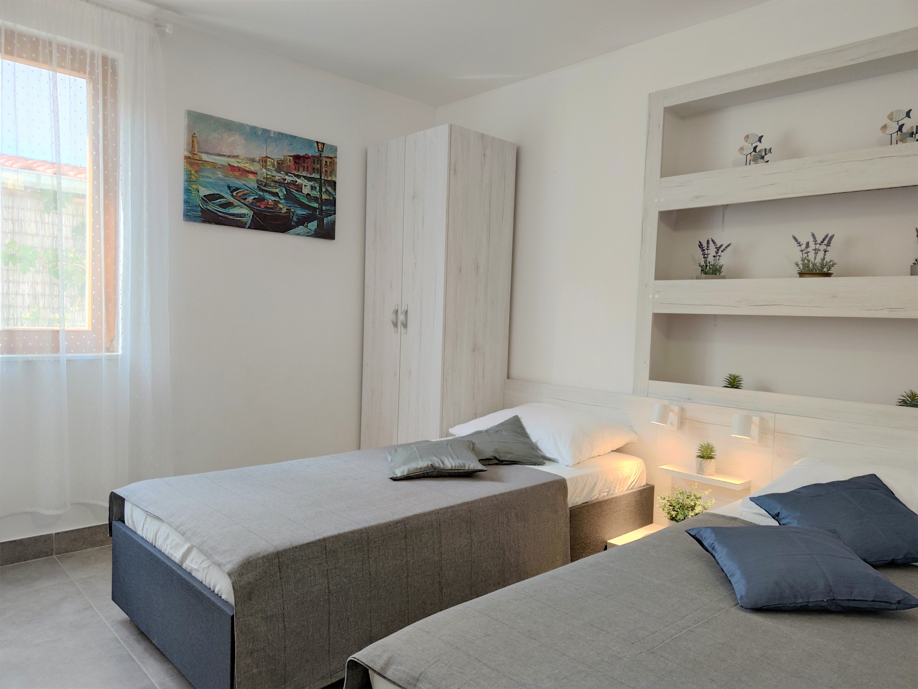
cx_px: 459
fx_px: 636
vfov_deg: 56.8
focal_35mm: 24
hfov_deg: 71.6
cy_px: 344
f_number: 1.69
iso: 149
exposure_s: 1/100
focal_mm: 6.74
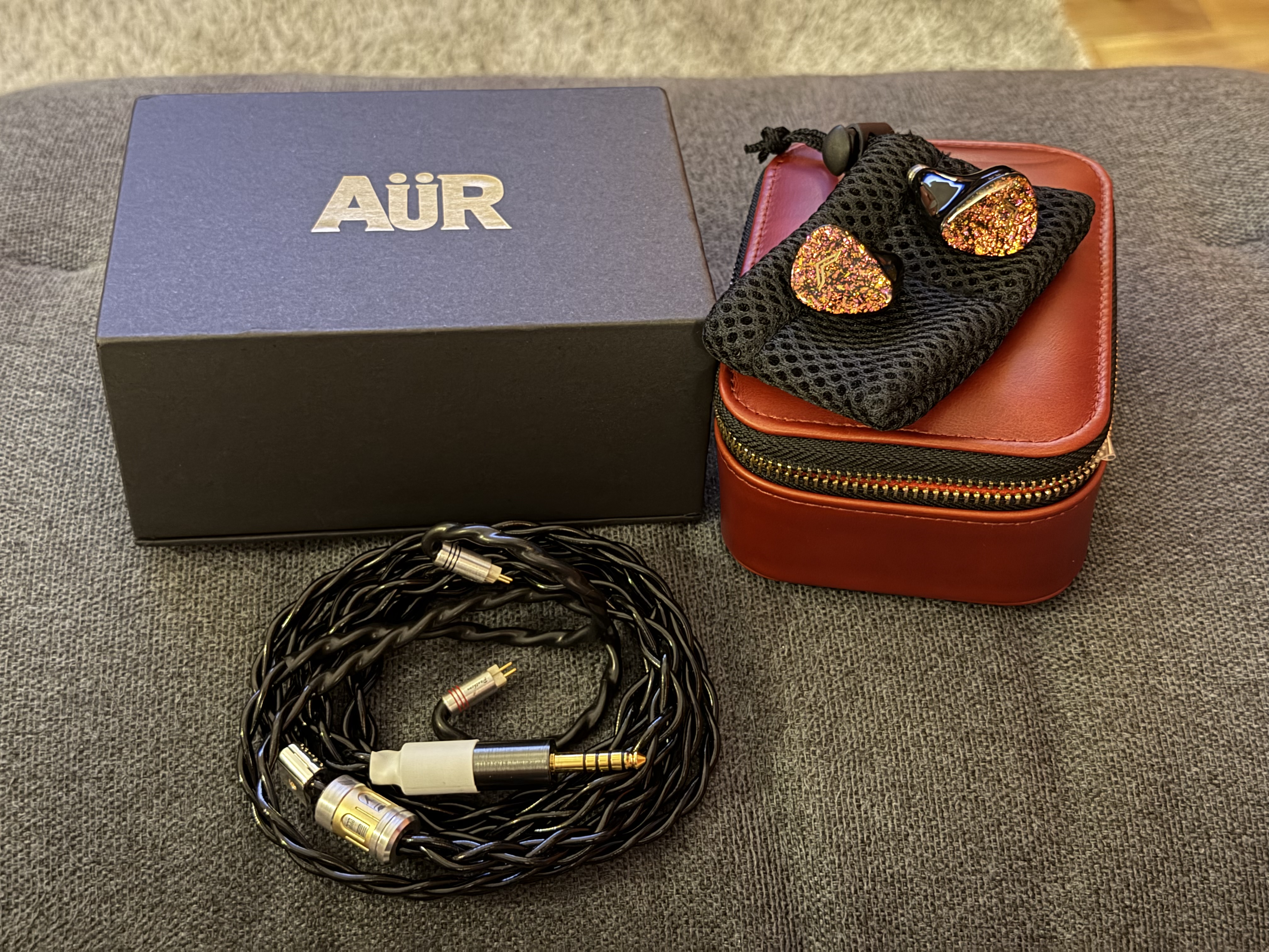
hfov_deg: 39.7
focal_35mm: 48
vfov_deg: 30.3
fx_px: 1760
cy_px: 476
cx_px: 634
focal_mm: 6.76
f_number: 1.78
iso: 640
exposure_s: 1/9
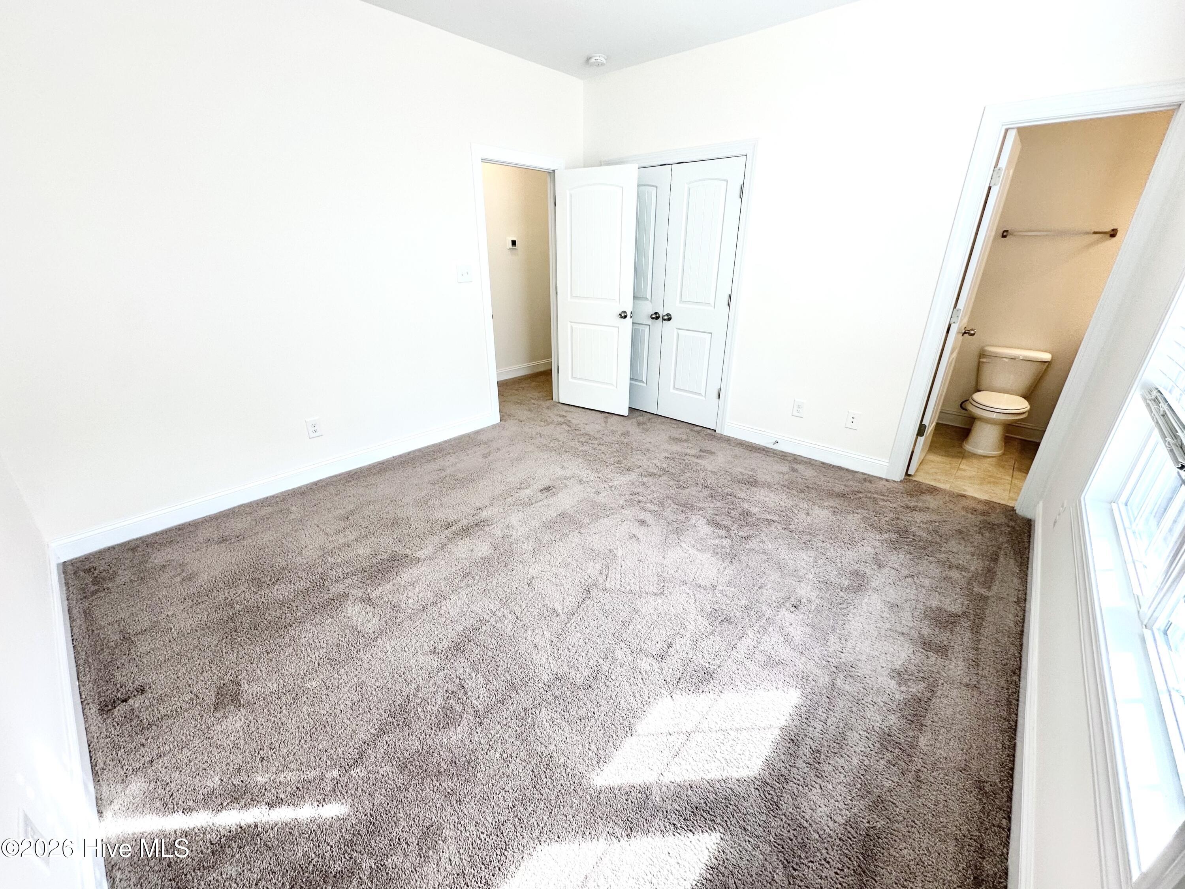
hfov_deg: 102.1
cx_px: 592
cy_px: 444
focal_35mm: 14
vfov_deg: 85.7
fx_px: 479
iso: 80
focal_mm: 2.22
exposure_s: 1/120
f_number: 2.2
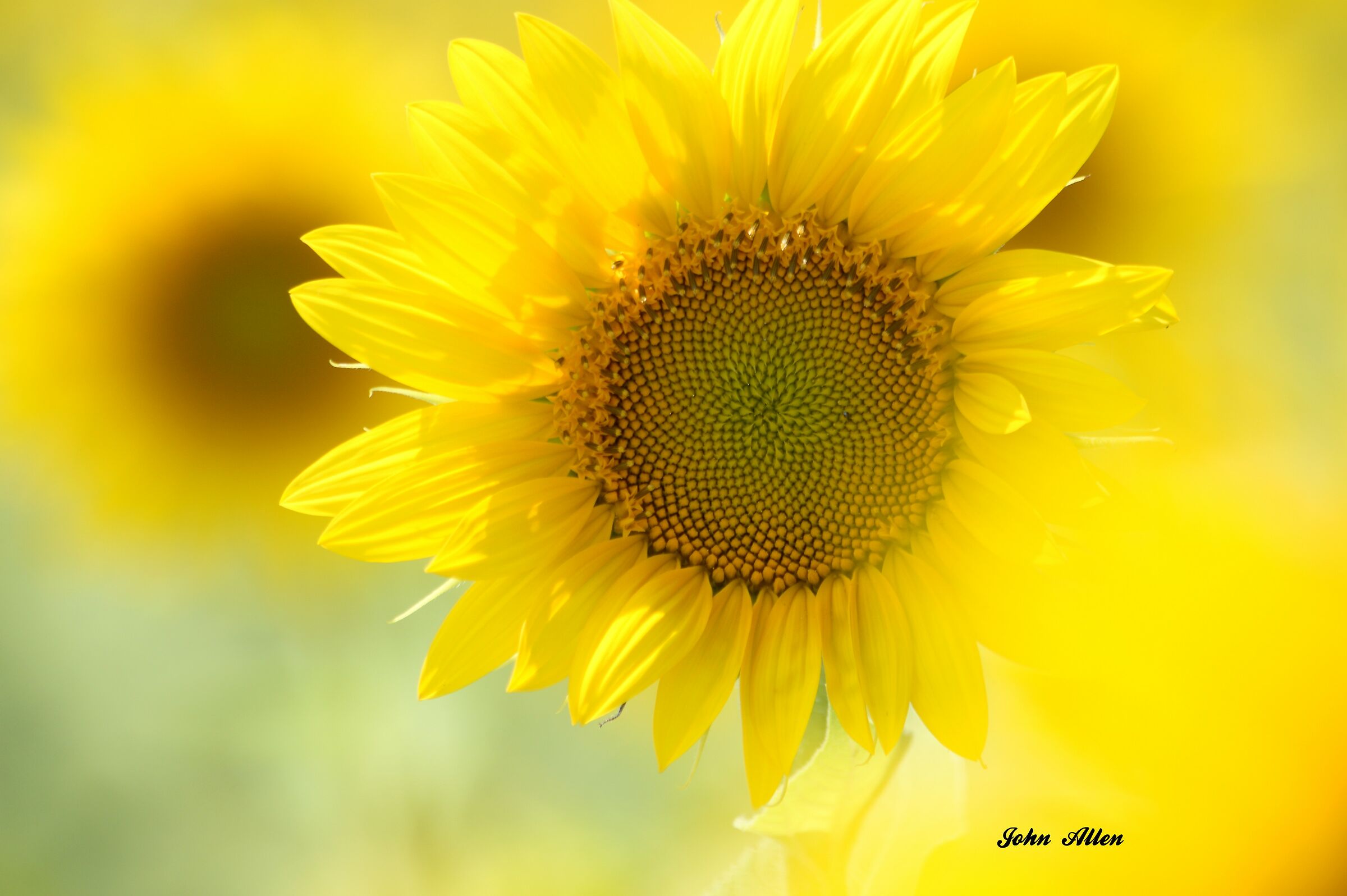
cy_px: 448
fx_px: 15702
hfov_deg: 4.9
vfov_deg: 3.3
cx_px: 674
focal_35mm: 420
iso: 110
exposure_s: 1/250
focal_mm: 280
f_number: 8
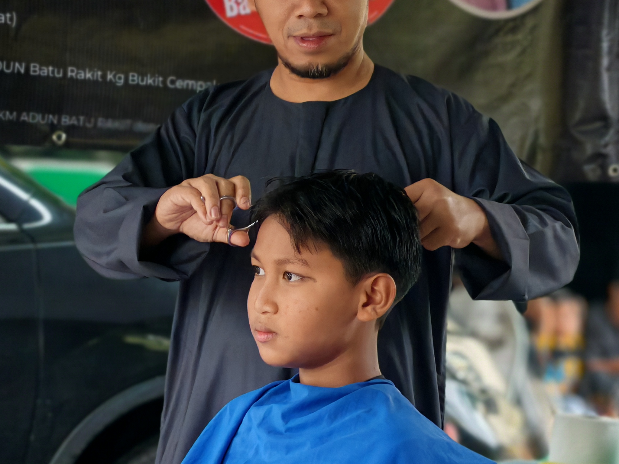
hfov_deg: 18.2
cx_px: 321
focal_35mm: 108
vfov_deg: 13.7
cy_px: 300
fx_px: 1931
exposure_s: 1/100
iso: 125
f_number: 2.4
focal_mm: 6.83
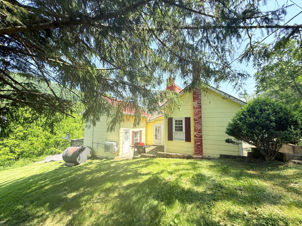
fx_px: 122
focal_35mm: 14
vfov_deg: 85.7
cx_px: 151
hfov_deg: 102.1
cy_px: 113
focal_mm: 2.22
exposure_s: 1/686
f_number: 2.2
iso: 50
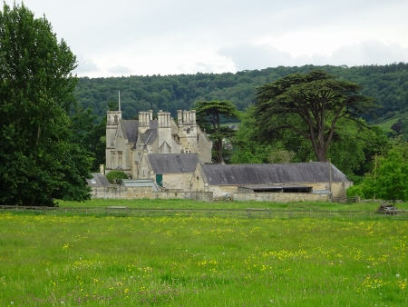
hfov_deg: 18.7
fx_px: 1238
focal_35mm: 105
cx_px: 204
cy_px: 154
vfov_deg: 14.1
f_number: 5
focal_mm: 17.97
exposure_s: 1/125
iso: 80
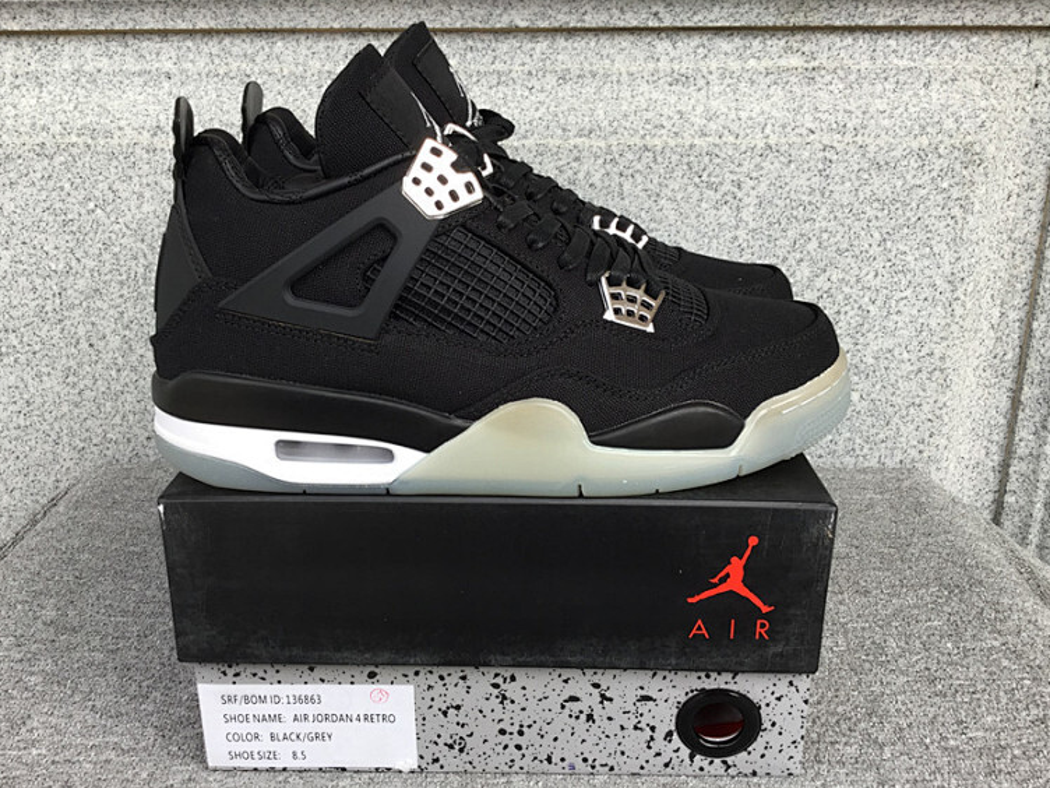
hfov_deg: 55.3
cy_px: 395
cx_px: 504
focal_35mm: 33
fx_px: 1001
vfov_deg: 42.9
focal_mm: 3.3
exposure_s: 1/136
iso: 25
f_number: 2.4
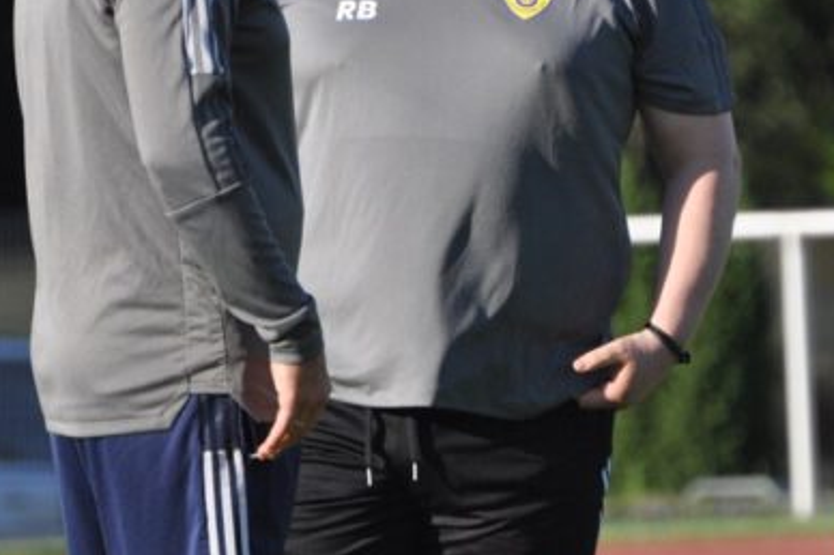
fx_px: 24720
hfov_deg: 1.9
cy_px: 32
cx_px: 576
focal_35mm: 1068
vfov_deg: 1.3
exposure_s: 1/3200
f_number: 5.6
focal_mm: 270
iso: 720
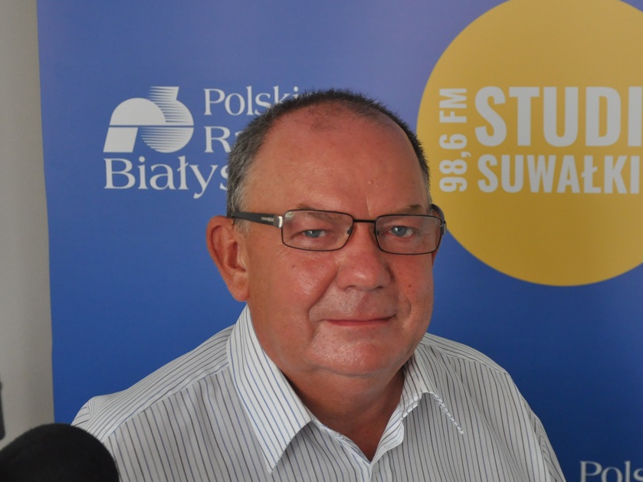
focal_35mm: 84
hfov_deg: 23.3
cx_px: 385
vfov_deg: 17.5
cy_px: 306
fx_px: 1560
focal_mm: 38
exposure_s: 1/30
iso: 800
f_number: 4.5
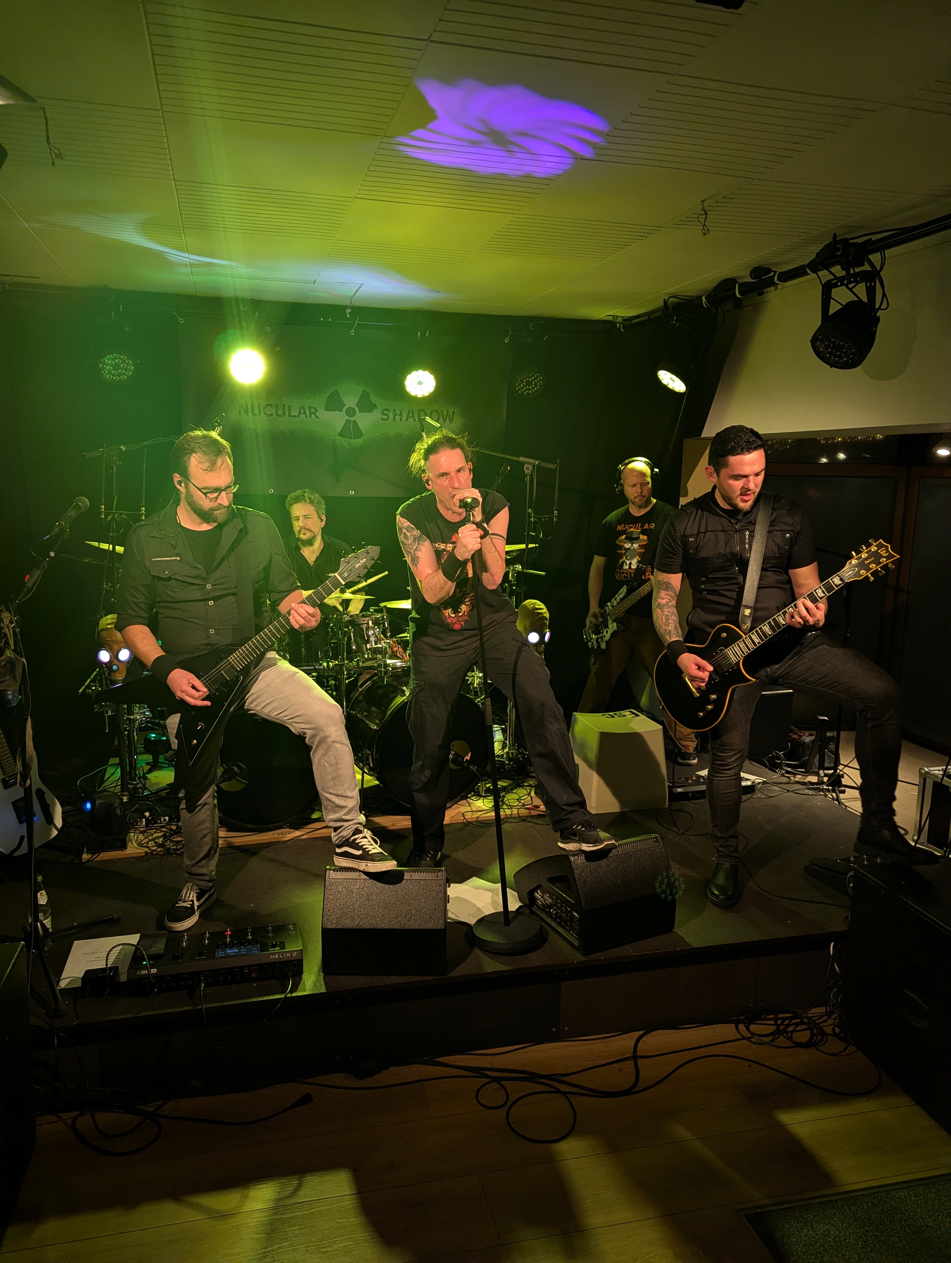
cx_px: 476
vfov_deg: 71.5
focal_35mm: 24
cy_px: 632
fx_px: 877
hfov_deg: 56.9
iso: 139
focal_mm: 6.81
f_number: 1.85
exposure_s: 1/100
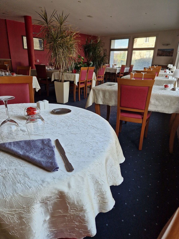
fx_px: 159
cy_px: 120
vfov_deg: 73.9
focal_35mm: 23
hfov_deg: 58.9
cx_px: 90
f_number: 1.8
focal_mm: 5.4
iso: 50
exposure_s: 1/180
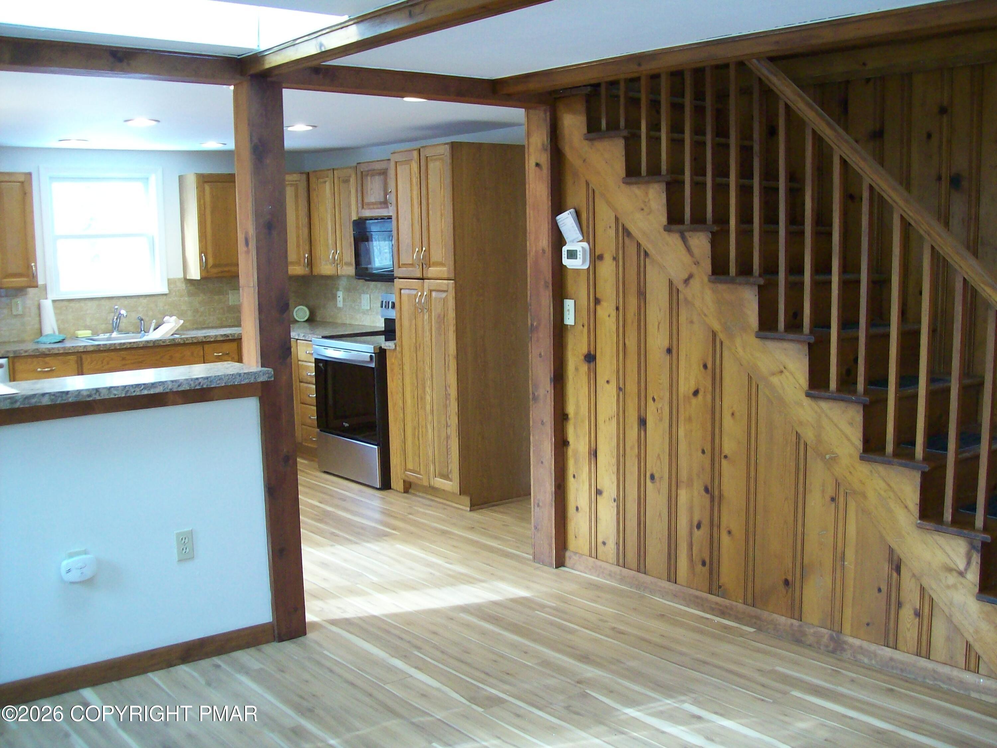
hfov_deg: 51.4
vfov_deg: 39.7
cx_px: 498
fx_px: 1037
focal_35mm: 36
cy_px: 374
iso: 160
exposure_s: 1/20
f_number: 2.7
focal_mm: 6
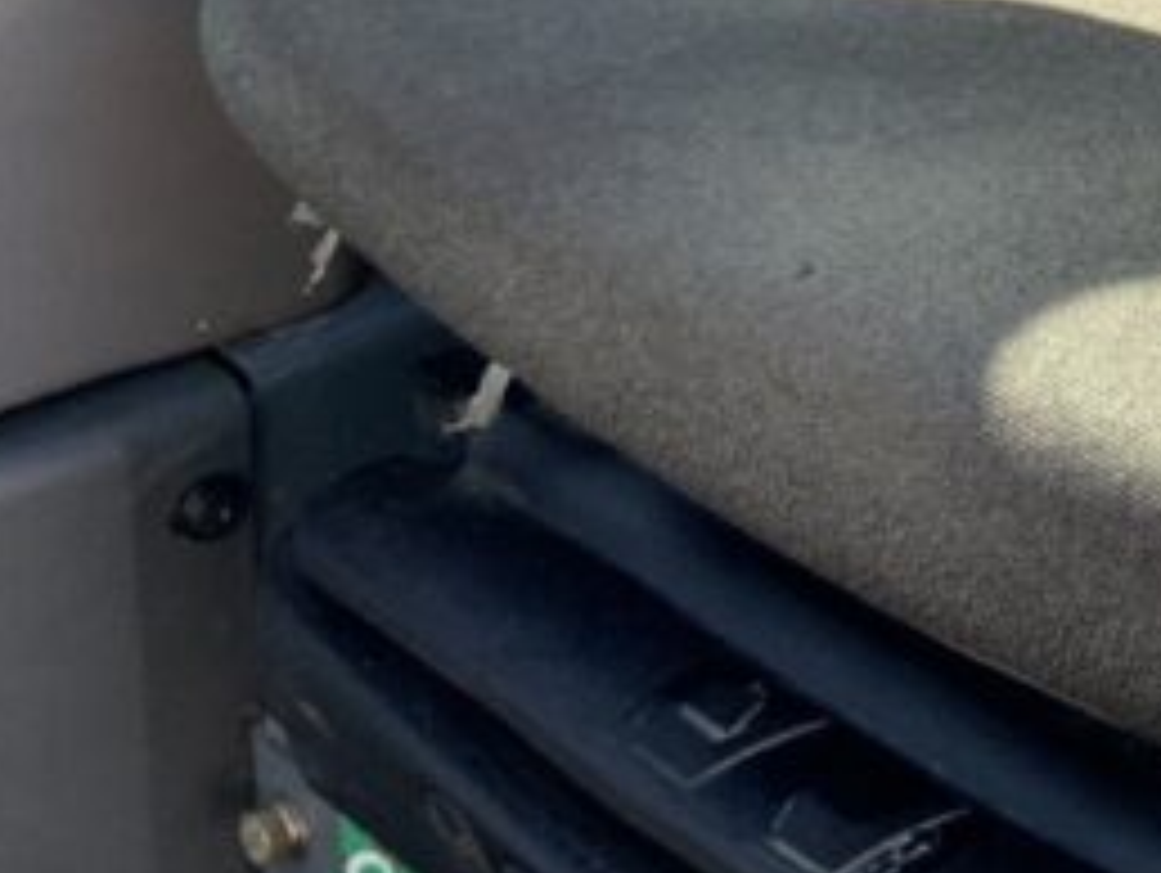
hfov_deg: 15.3
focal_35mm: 115
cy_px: -522
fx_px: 3861
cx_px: 1912
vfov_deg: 12.2
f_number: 1.8
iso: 16
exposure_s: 1/222
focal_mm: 3
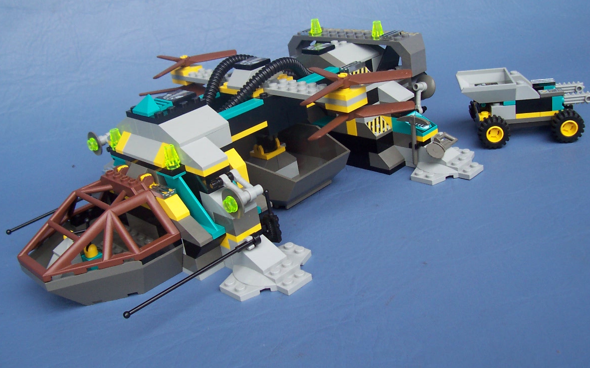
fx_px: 643
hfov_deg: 49.3
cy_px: 157
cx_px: 295
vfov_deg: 31.9
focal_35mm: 40
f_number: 2.8
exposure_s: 1/350
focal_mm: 5.6
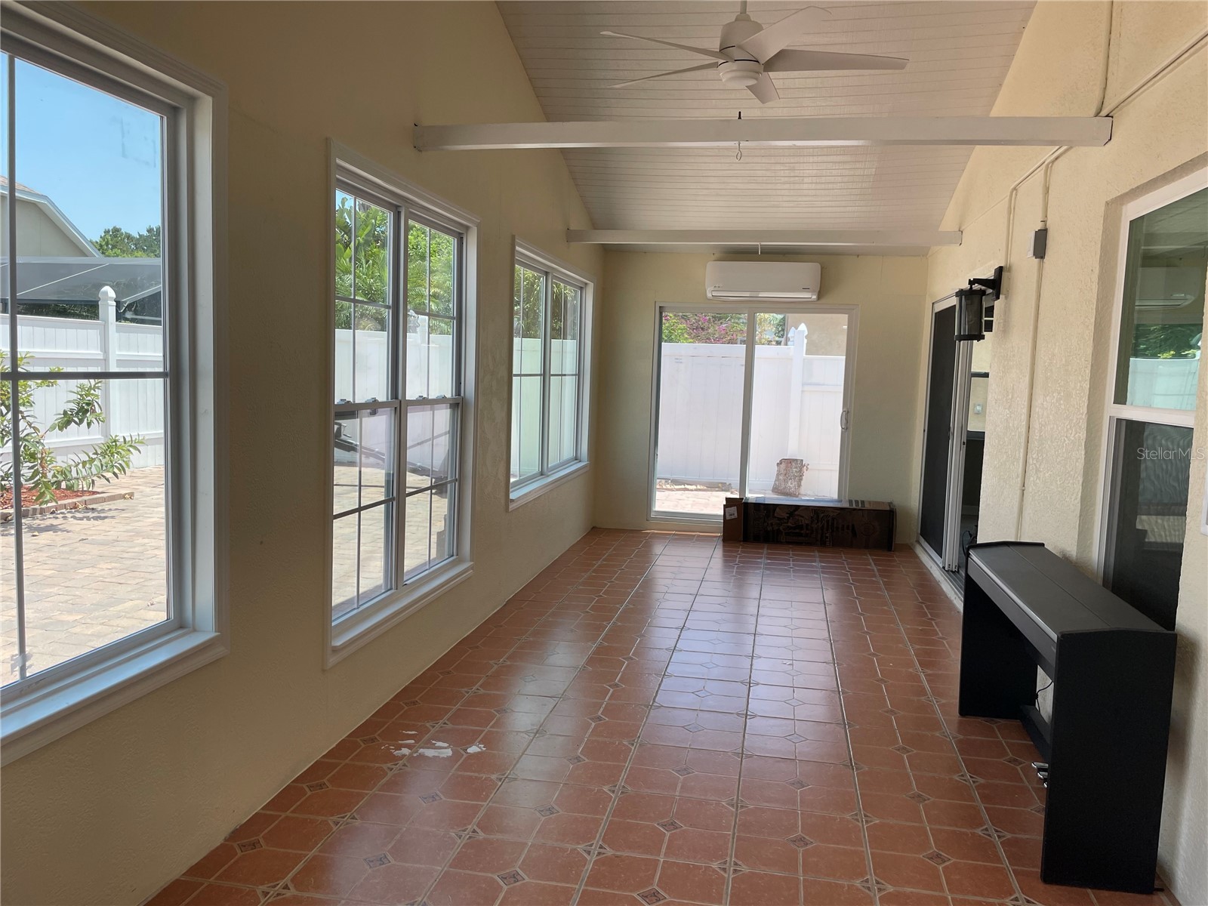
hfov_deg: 67.3
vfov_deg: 53.1
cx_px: 604
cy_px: 453
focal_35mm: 26
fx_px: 907
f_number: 1.6
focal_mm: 4.2
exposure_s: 1/633
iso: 32
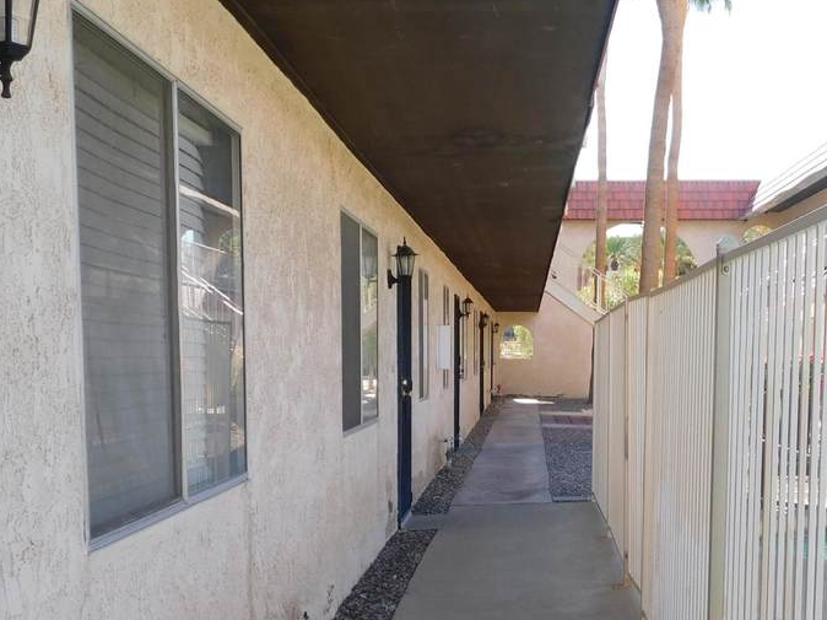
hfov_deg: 33.8
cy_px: 502
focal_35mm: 57
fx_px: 1361
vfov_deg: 25.2
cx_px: 454
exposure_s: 1/320
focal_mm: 5.3
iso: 125
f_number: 3.2
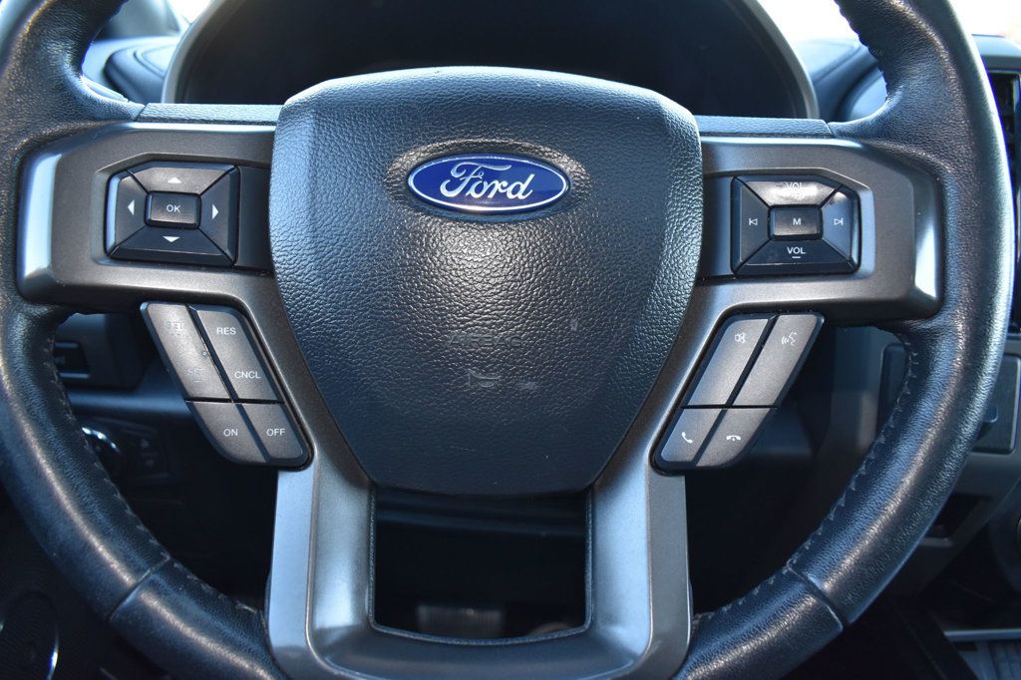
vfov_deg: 47.9
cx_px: 510
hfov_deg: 67.4
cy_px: 340
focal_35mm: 27
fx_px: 765
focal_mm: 18
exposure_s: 1/80
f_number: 4.5
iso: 800
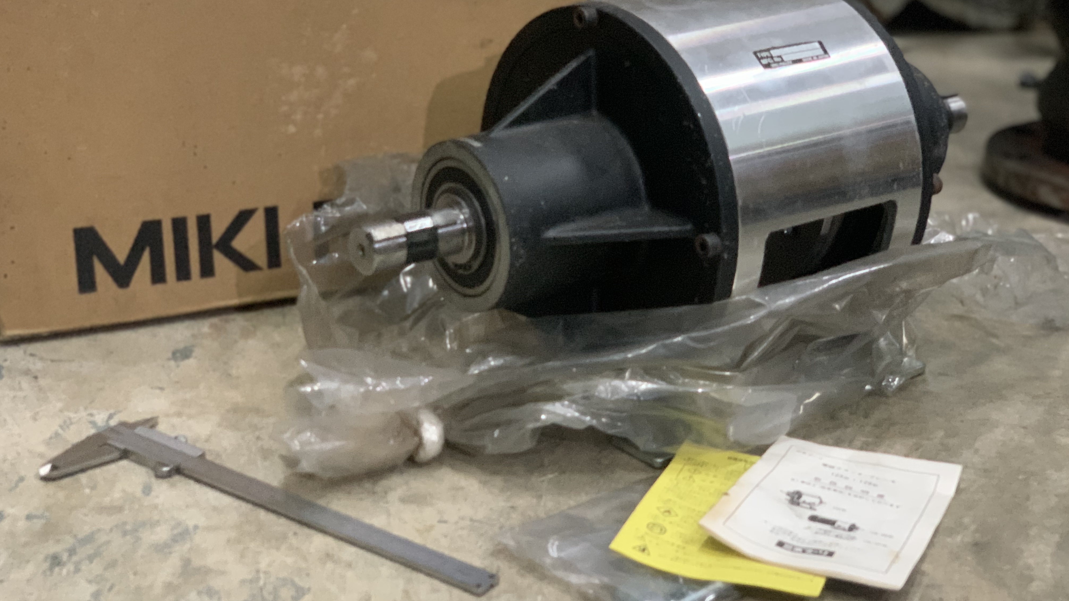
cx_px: 537
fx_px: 1616
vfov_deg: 21.1
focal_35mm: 57
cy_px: 260
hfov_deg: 36.6
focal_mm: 6
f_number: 2.4
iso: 640
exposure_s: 1/25
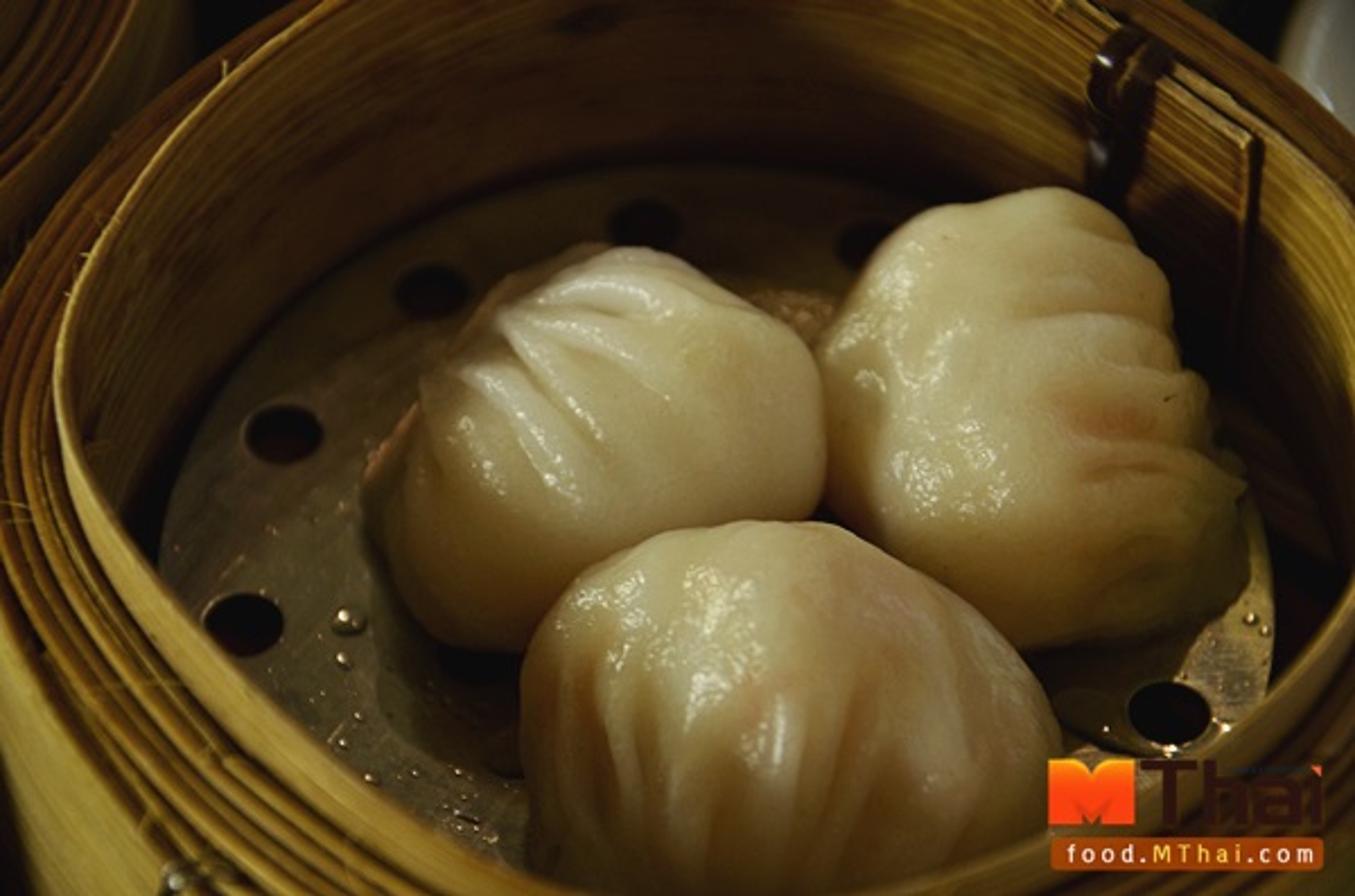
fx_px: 5520
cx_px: 678
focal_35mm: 147
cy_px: 448
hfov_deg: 14.0
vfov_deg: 9.3
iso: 320
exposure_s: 1/60
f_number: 5.6
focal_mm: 98
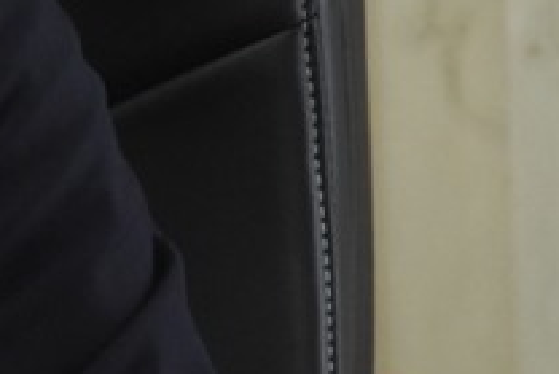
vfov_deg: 2.3
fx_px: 9183
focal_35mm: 591
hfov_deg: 3.5
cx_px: -454
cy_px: -313
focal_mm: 120
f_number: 5.6
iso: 5000
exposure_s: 1/125
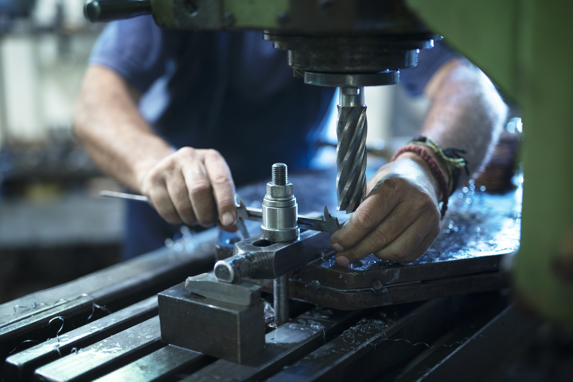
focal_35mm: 50
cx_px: 286
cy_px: 191
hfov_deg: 39.6
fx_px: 796
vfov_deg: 27.0
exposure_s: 1/125
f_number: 1.4
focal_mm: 50
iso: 500
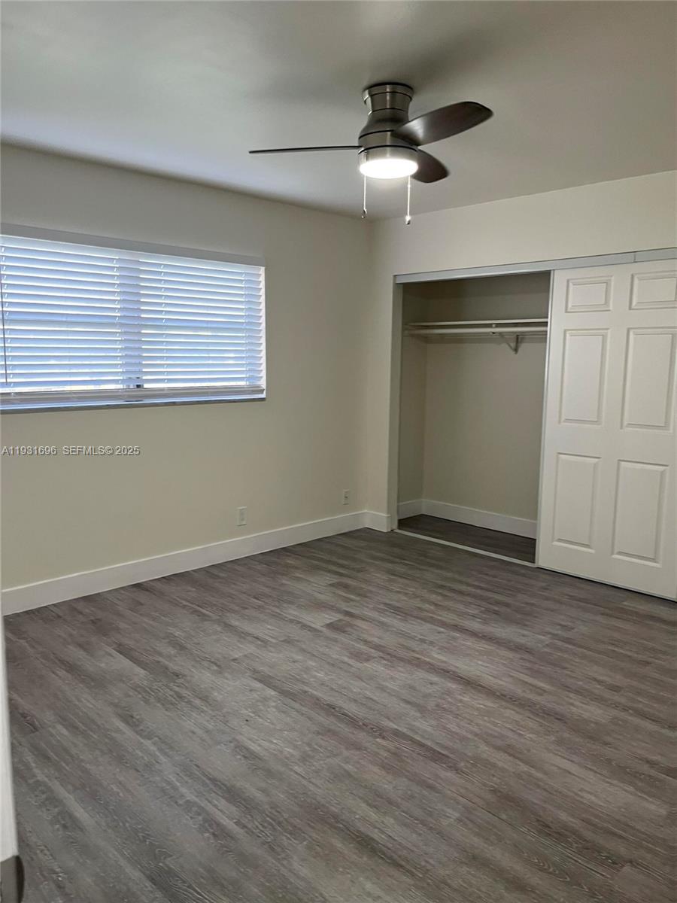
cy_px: 452
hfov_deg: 53.1
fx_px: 678
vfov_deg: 67.3
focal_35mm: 26
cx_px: 338
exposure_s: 1/60
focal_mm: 5.1
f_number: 1.6
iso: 100
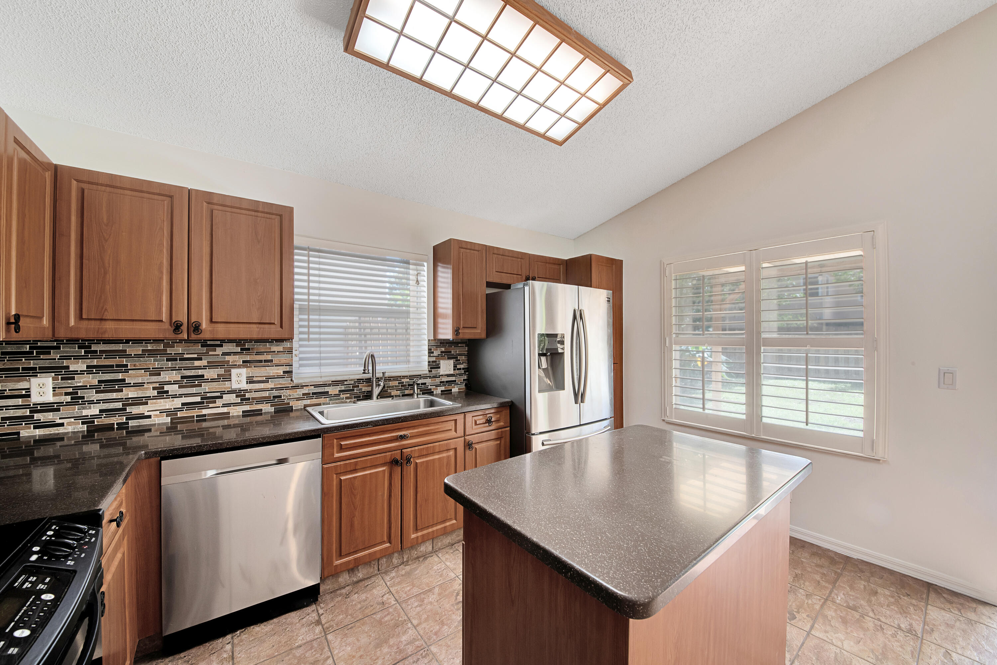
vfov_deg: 90.0
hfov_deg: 112.6
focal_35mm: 12
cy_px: 332
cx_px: 498
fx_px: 332
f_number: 14
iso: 500
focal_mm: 12
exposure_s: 1/15
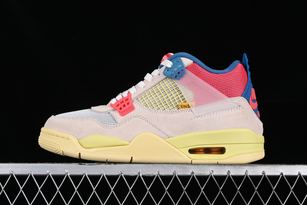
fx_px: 640
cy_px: 102
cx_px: 154
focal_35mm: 75
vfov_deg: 18.2
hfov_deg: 27.0
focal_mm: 50
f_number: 8
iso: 160
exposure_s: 1/80
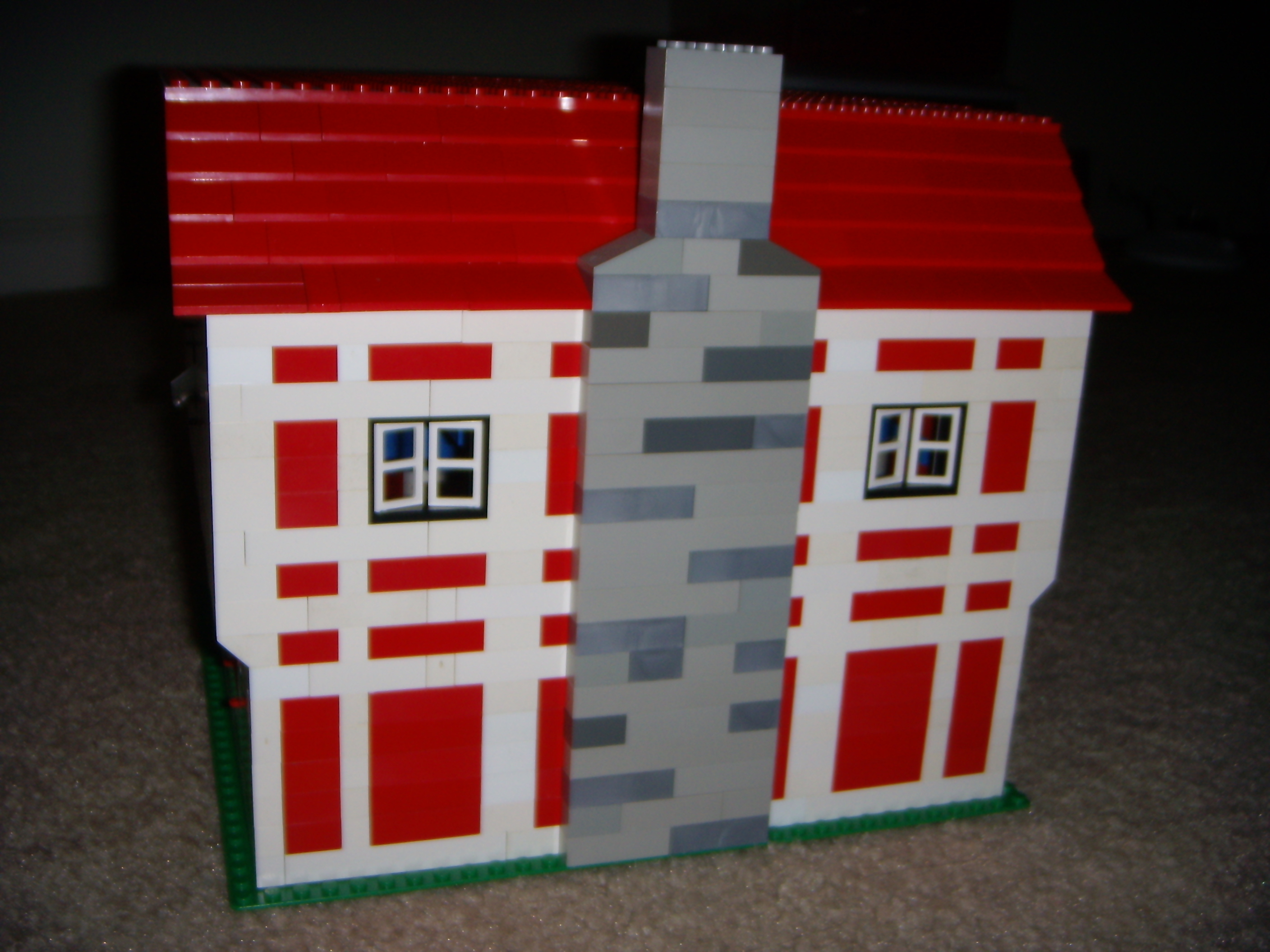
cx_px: 635
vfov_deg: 37.7
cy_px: 476
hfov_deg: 49.0
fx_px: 1394
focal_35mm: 38
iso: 64
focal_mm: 6.4
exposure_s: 1/60.2
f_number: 3.5
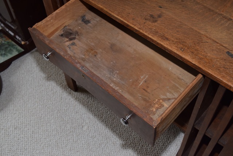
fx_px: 301
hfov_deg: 42.3
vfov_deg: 29.0
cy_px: 78
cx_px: 116
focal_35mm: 46
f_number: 5.6
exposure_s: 1/125
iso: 800
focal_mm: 31
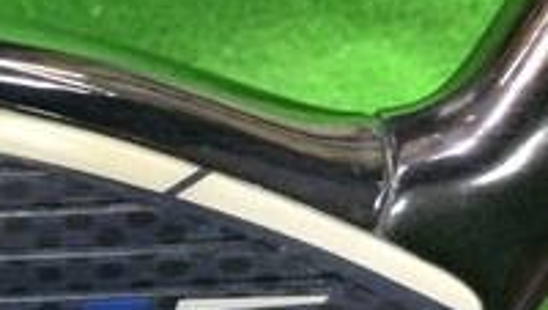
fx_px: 1571
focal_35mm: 108
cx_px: -285
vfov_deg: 11.1
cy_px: 335
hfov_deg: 17.7
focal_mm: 3.3
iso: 200
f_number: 2.4
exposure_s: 1/20
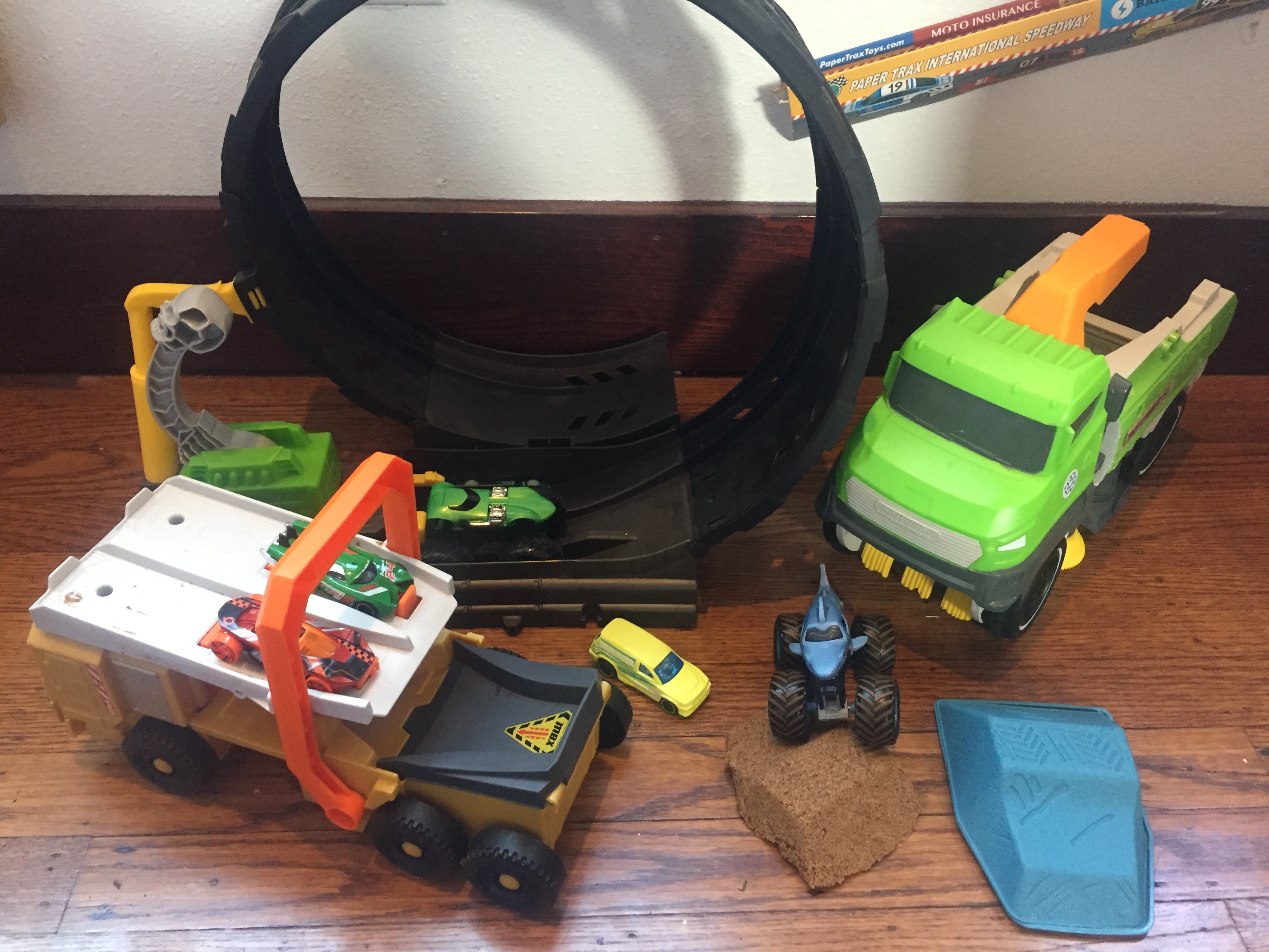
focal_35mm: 29
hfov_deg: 61.7
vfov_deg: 48.2
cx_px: 634
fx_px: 1063
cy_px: 476
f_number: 2.2
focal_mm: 4.15
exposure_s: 1/20
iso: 250
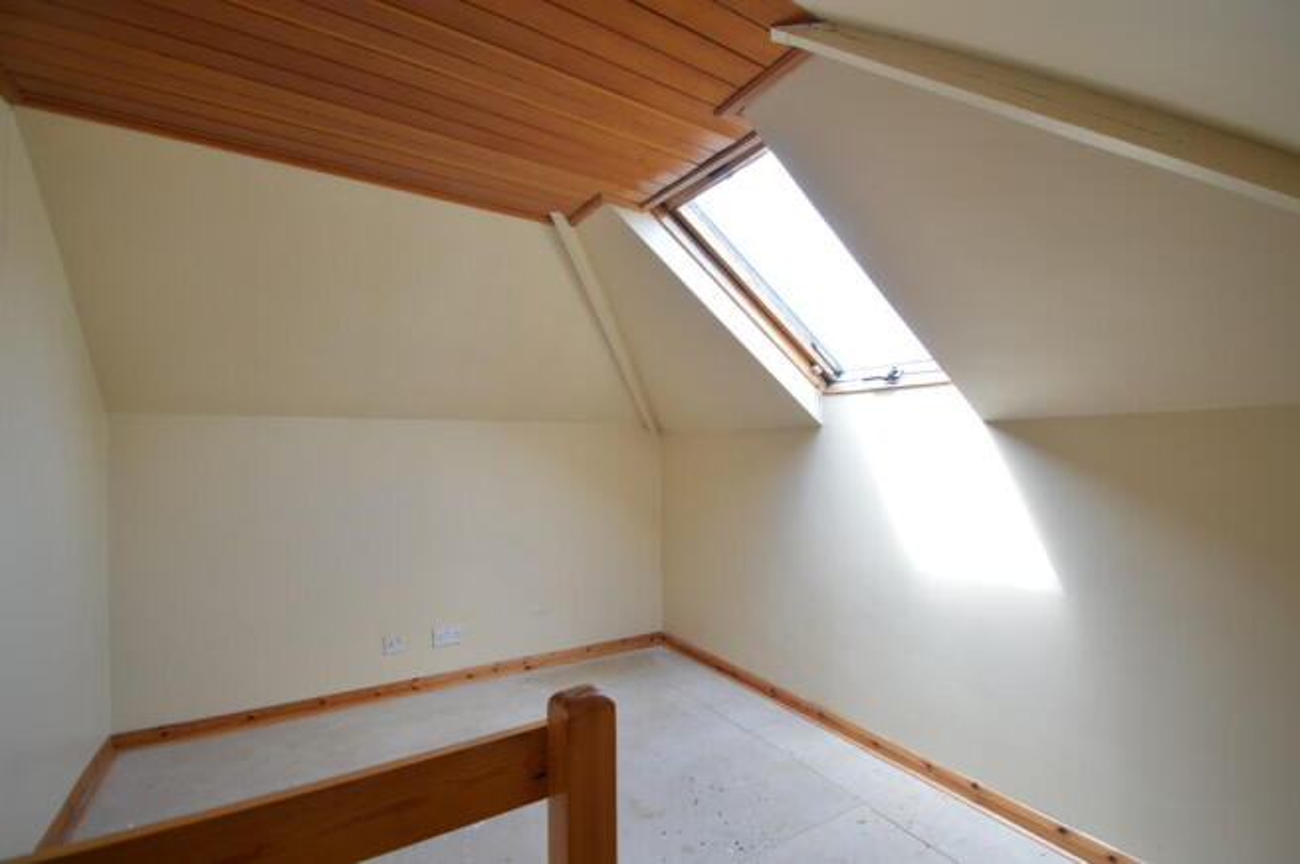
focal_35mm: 15
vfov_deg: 77.2
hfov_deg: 100.4
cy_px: 432
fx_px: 541
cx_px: 650
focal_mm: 10
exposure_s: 1/60
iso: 200
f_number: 4
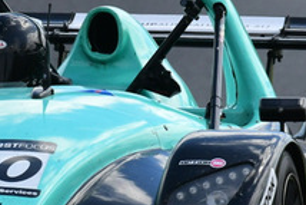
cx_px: 44
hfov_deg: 0.7
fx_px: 23858
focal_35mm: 2805
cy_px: 1
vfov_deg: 0.5
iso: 800
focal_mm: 500
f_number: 11
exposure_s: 1/640
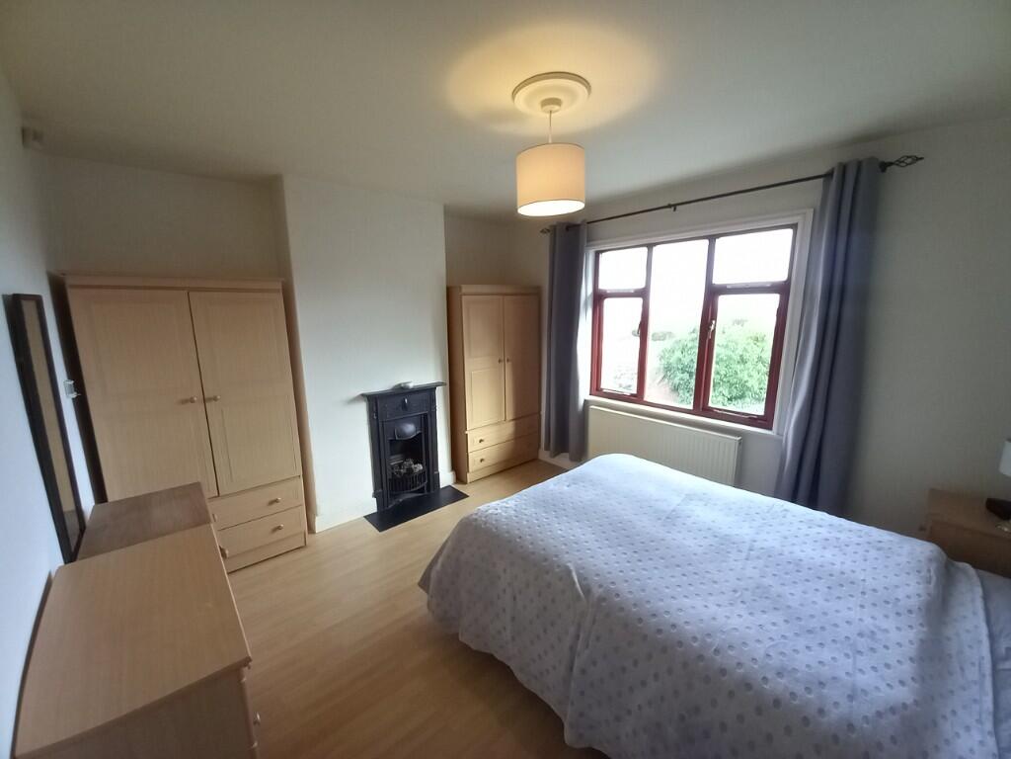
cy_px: 380
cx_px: 506
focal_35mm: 13
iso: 100
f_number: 2.2
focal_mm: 1.13
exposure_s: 1/50
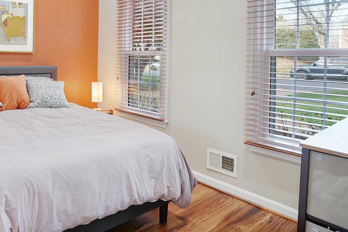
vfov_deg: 46.5
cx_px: 102
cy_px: 62
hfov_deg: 64.6
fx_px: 261
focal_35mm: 27
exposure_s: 1/13
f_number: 8
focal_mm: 17
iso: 1250
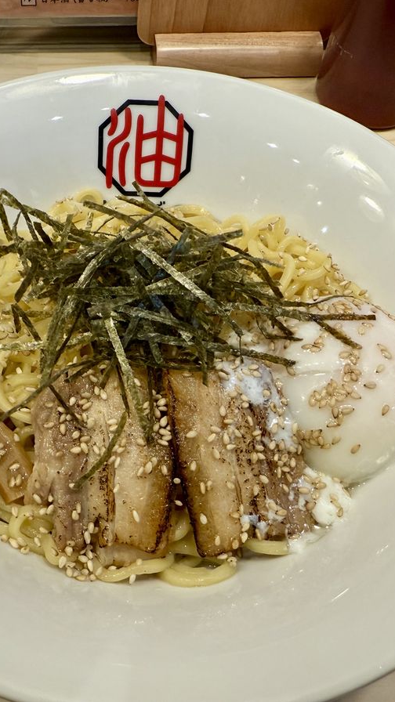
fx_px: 652
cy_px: 350
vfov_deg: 56.6
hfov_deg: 33.6
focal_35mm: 35
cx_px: 150
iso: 160
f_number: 2.2
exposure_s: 1/120
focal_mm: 2.22
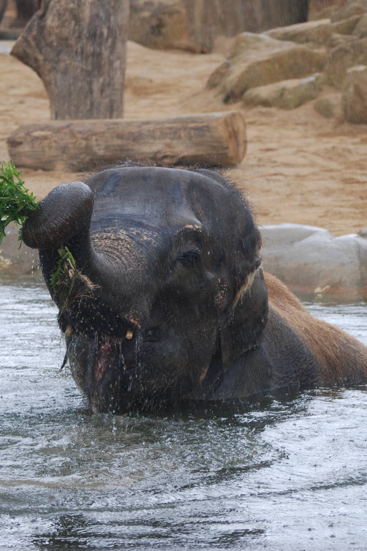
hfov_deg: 5.1
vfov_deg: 7.6
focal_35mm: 270
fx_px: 4128
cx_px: 143
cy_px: 275
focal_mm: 120
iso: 200
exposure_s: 1/200
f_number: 4.2
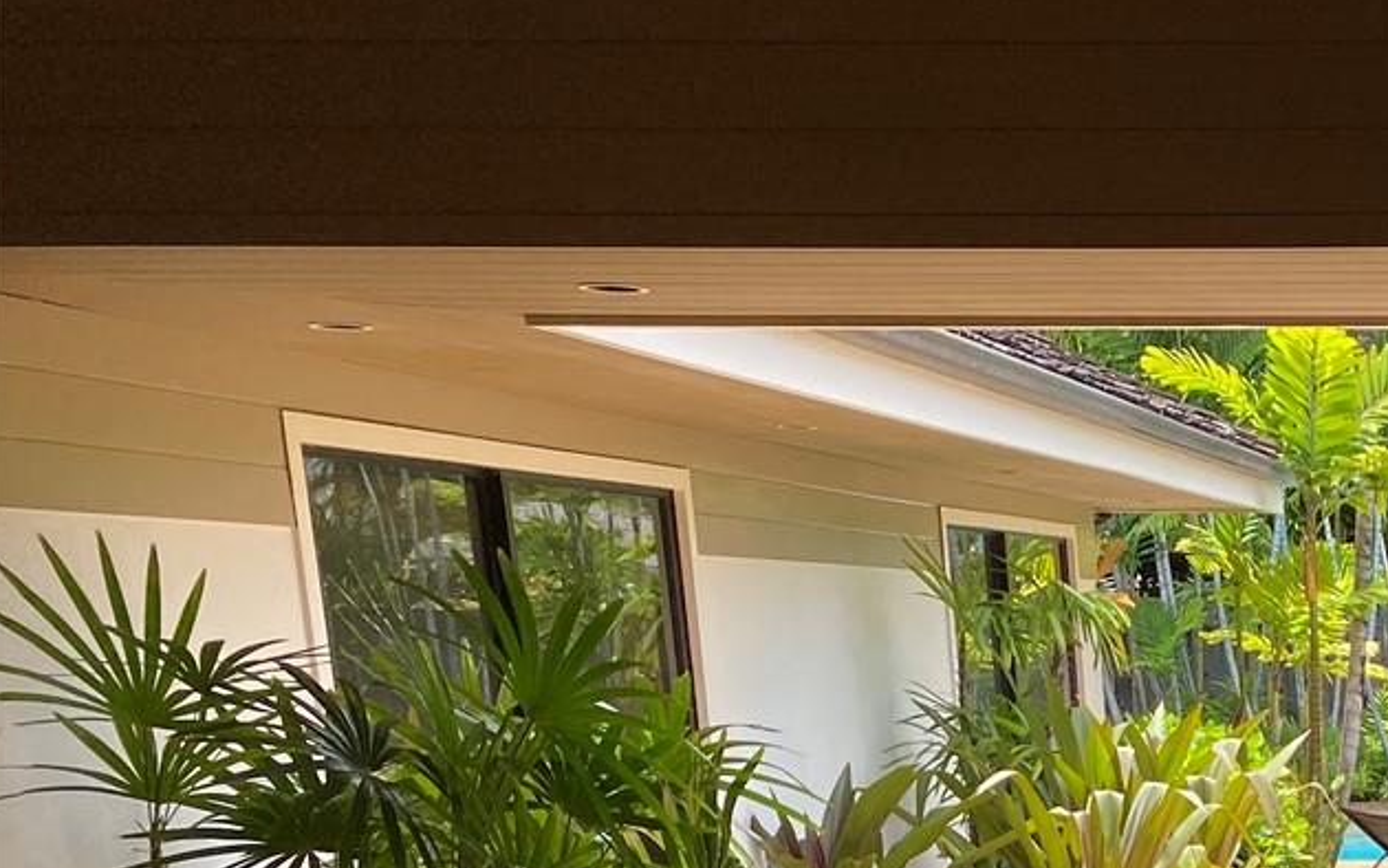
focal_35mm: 70
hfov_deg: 25.7
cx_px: 1752
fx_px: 2648
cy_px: 1273
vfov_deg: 17.0
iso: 32
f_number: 1.8
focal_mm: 4.25
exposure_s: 1/620
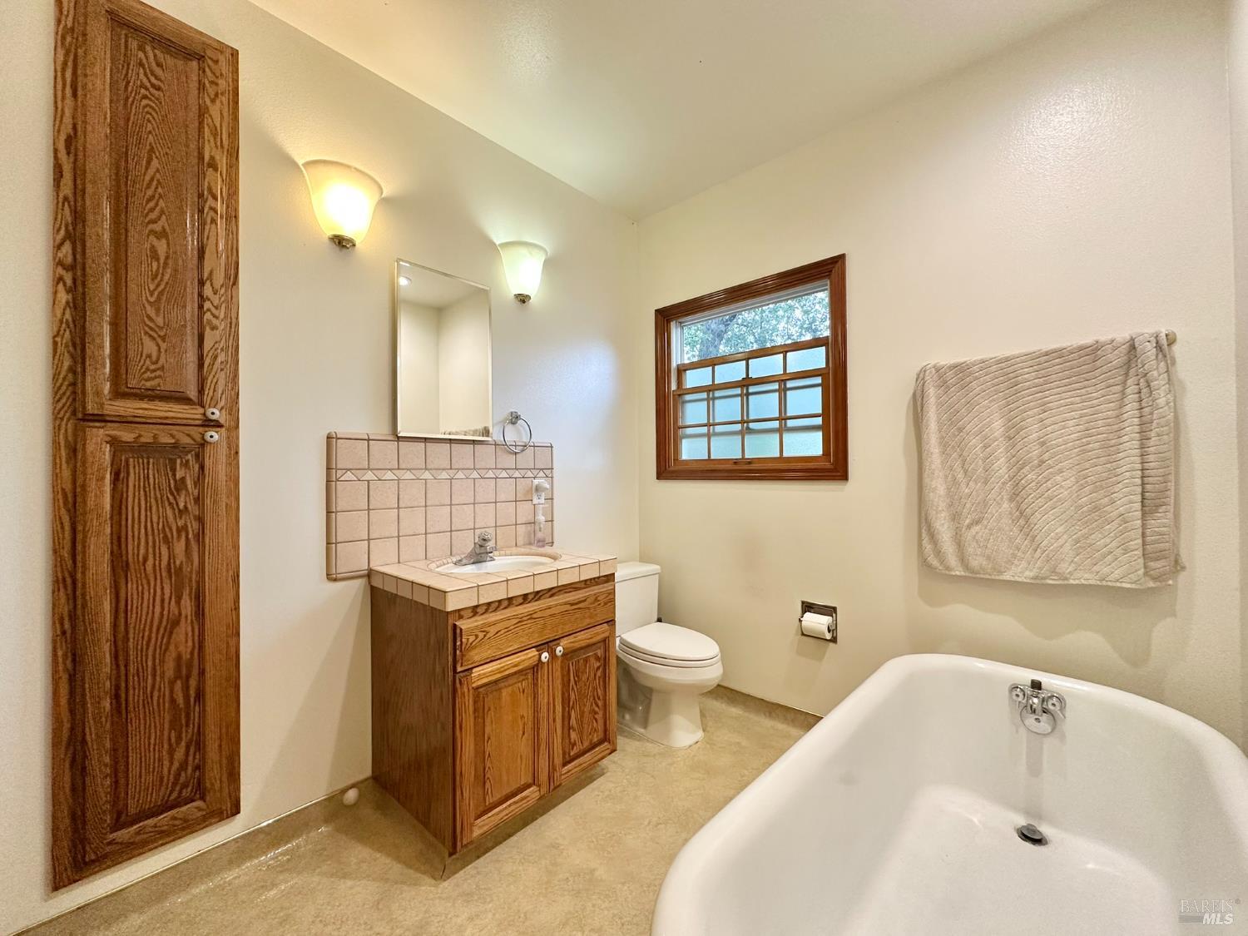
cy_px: 468
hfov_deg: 102.1
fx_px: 505
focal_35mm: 14
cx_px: 624
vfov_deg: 85.7
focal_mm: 2.22
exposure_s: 1/120
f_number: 2.2
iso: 250
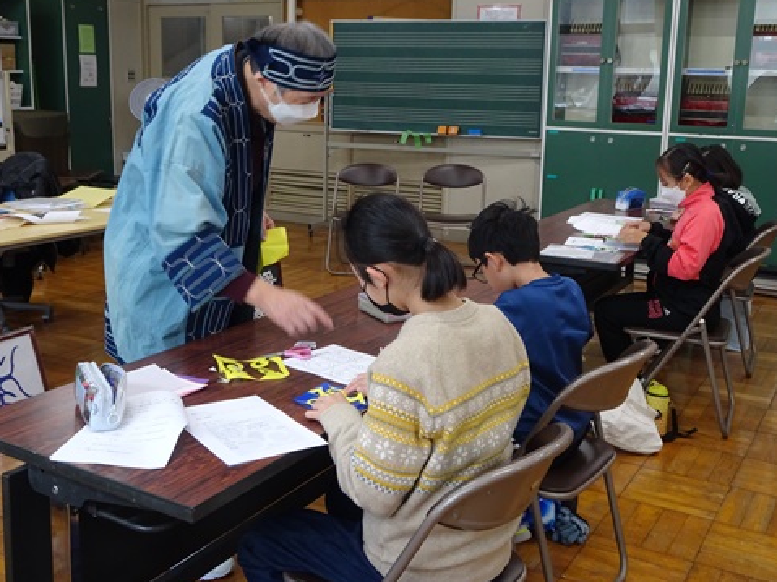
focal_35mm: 39
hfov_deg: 47.8
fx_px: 875
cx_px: 365
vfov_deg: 36.8
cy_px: 259
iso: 250
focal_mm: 5.79
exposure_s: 1/40
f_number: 4
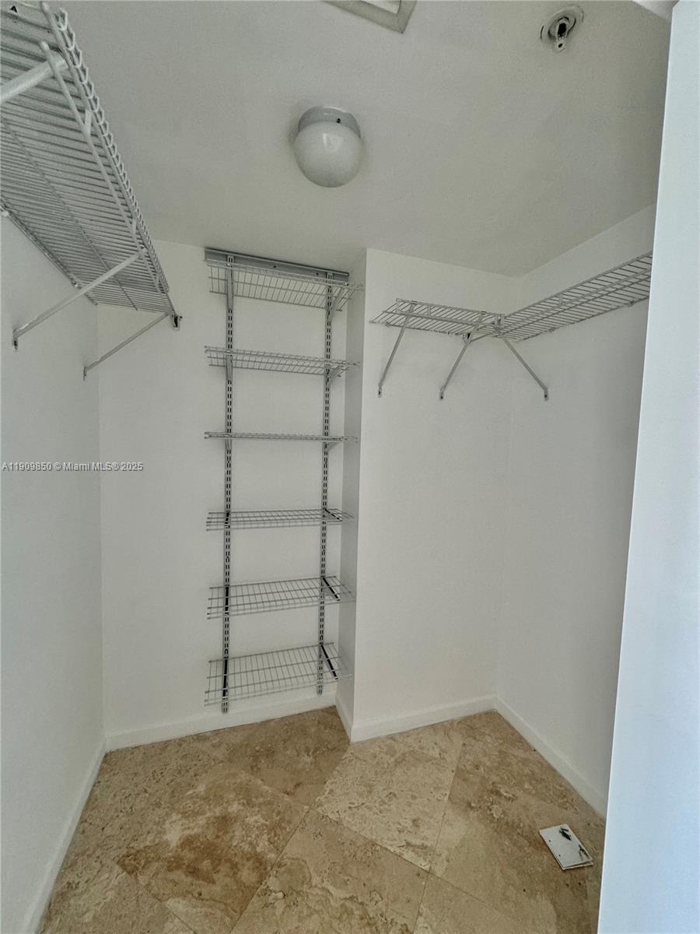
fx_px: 377
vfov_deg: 102.1
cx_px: 350
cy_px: 467
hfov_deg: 85.7
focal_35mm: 14
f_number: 2.2
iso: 160
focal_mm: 2.22
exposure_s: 1/99
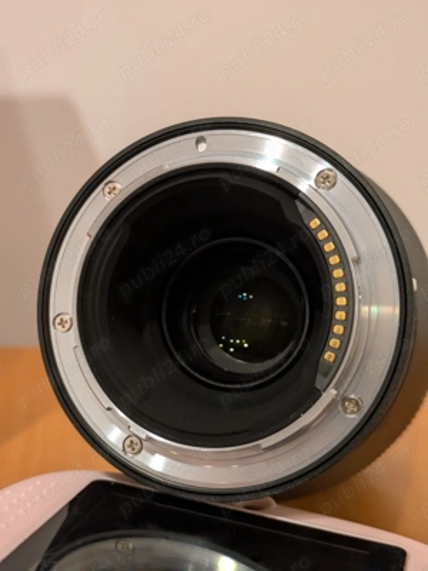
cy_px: 286
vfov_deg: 37.5
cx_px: 214
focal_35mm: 51
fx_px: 841
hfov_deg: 28.6
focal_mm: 5.43
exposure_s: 1/50
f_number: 1.89
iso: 771
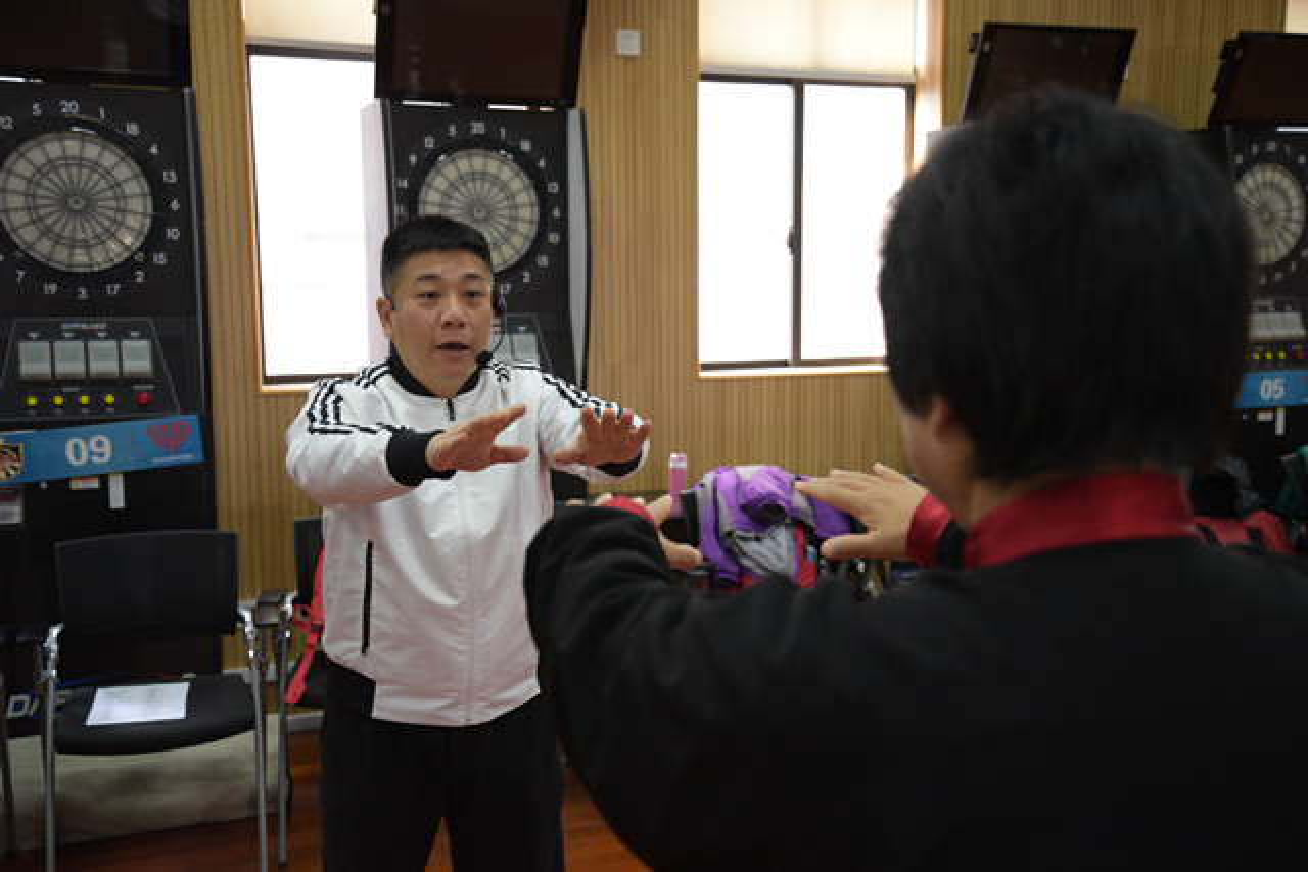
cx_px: 654
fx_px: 1454
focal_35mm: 40
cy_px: 436
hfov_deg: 48.4
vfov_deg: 33.4
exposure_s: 1/125
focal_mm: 40
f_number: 4.5
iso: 2500
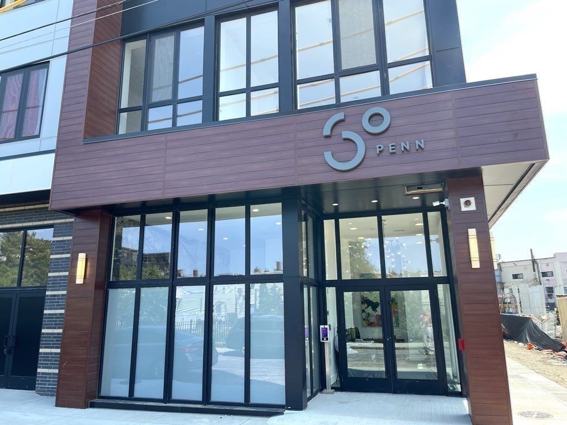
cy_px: 212
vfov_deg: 53.1
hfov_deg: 67.3
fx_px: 426
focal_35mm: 26
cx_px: 284
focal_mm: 4.2
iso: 32
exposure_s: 1/729
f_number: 1.6
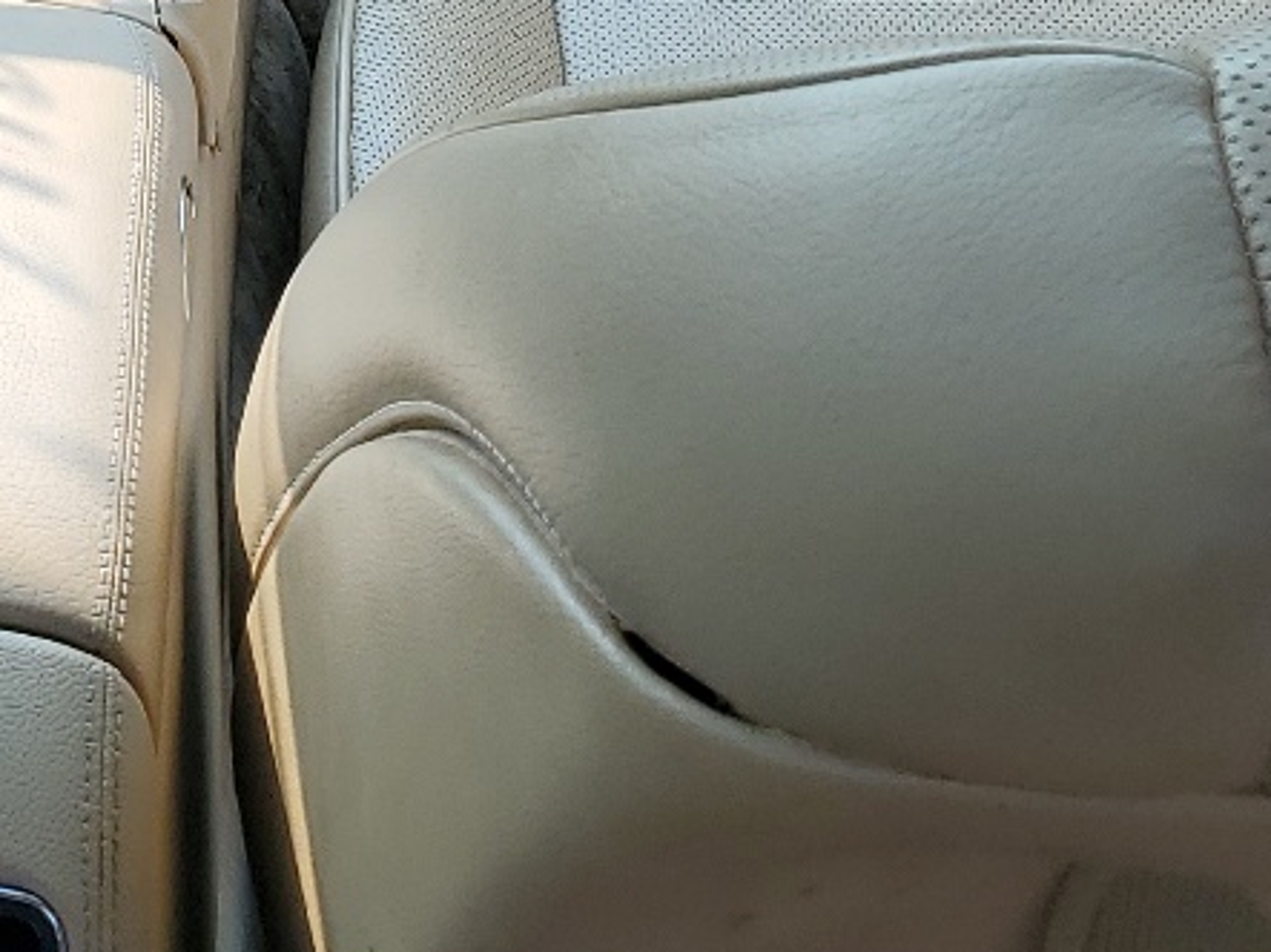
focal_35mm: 94
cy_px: -404
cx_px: -146
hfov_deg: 19.9
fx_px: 3450
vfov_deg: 14.8
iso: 50
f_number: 1.5
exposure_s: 1/526
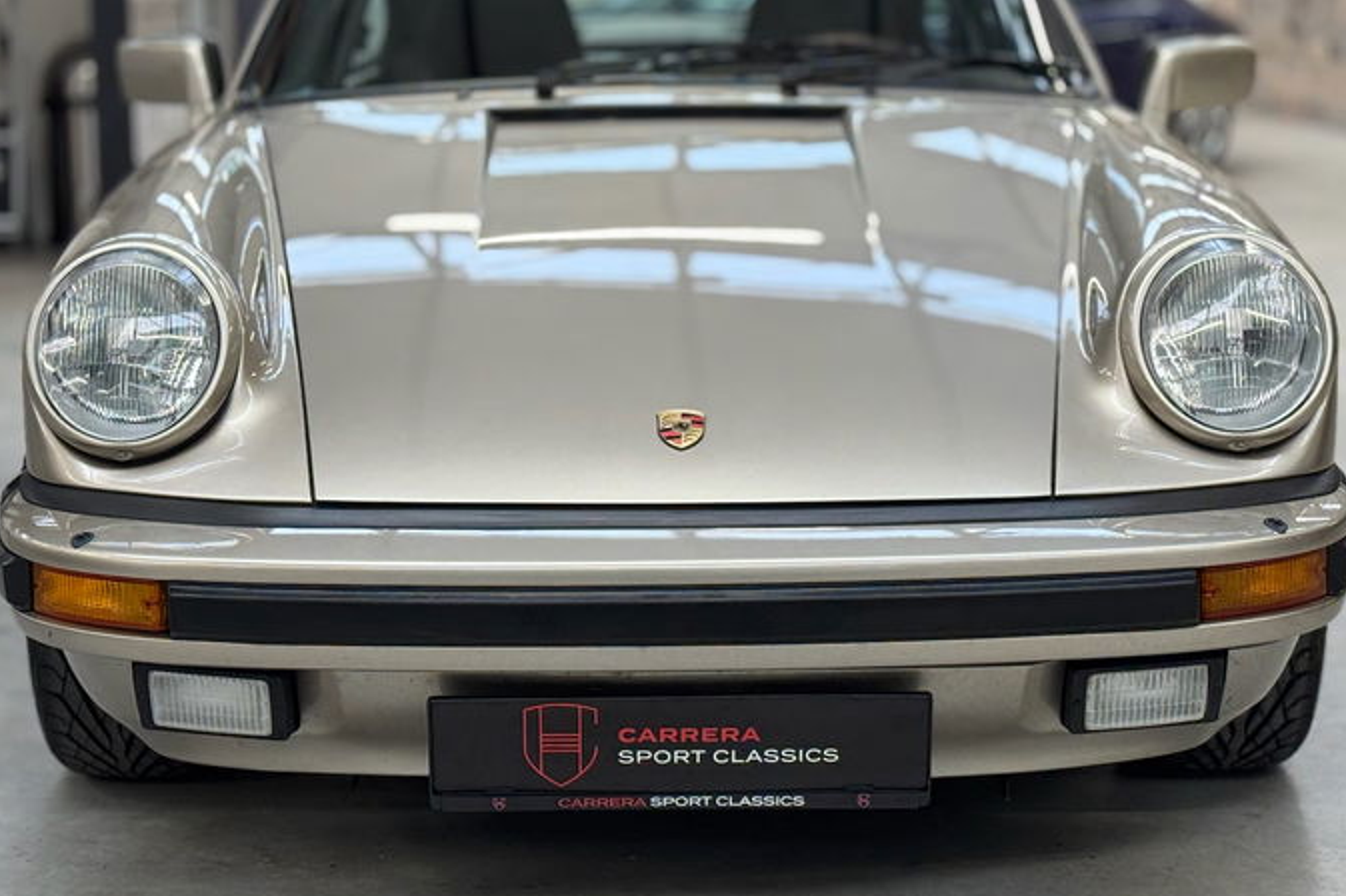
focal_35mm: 76
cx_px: 650
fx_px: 2840
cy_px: 318
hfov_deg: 26.7
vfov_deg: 17.9
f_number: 1.78
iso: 64
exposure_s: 1/100
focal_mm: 6.76
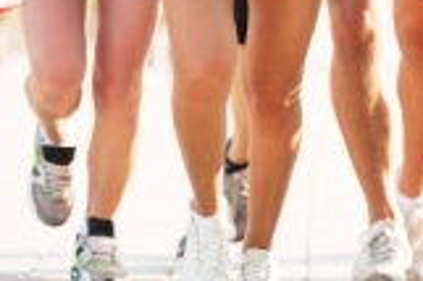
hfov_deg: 4.6
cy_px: 42
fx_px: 5223
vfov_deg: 3.1
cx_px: 334
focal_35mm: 445
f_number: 3.2
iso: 200
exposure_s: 1/800
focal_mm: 160
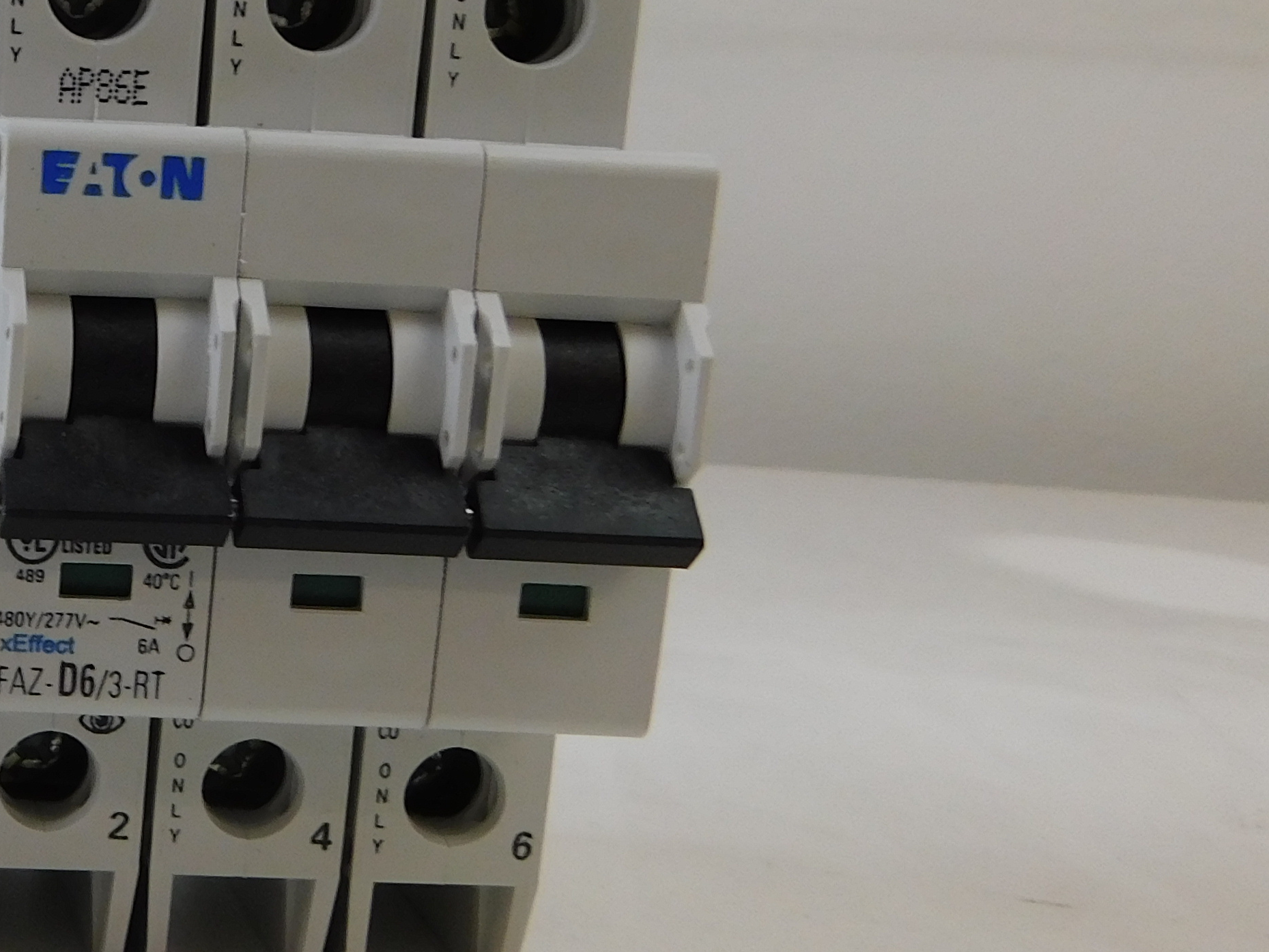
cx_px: -231
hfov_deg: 29.4
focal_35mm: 57
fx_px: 2090
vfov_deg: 25.7
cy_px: 487
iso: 125
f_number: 3
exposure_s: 1/30
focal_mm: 4
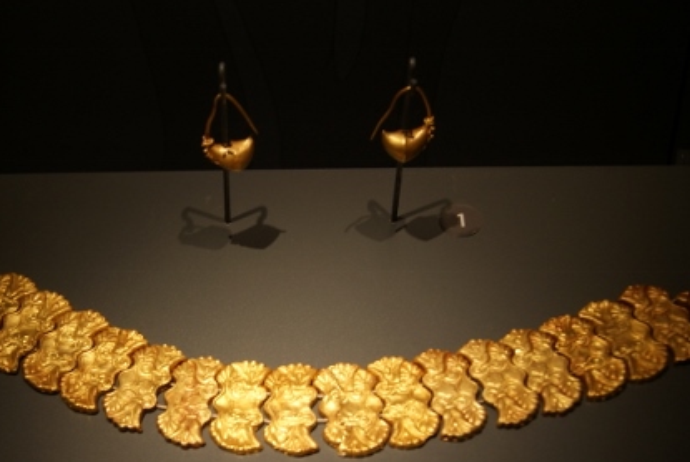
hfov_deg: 24.9
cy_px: 399
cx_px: 254
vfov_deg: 16.7
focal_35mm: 81
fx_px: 1555
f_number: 5
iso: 100
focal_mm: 28
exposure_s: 1/60
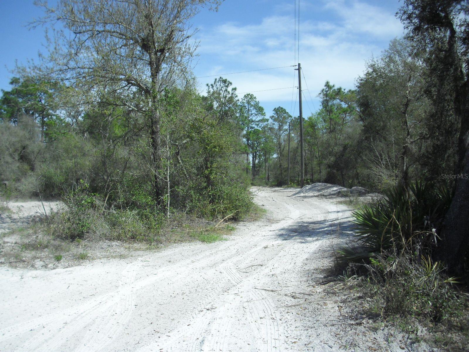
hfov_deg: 49.0
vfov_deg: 37.7
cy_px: 176
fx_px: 515
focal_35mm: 38
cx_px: 234
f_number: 8
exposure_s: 1/320
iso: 100
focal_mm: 6.2
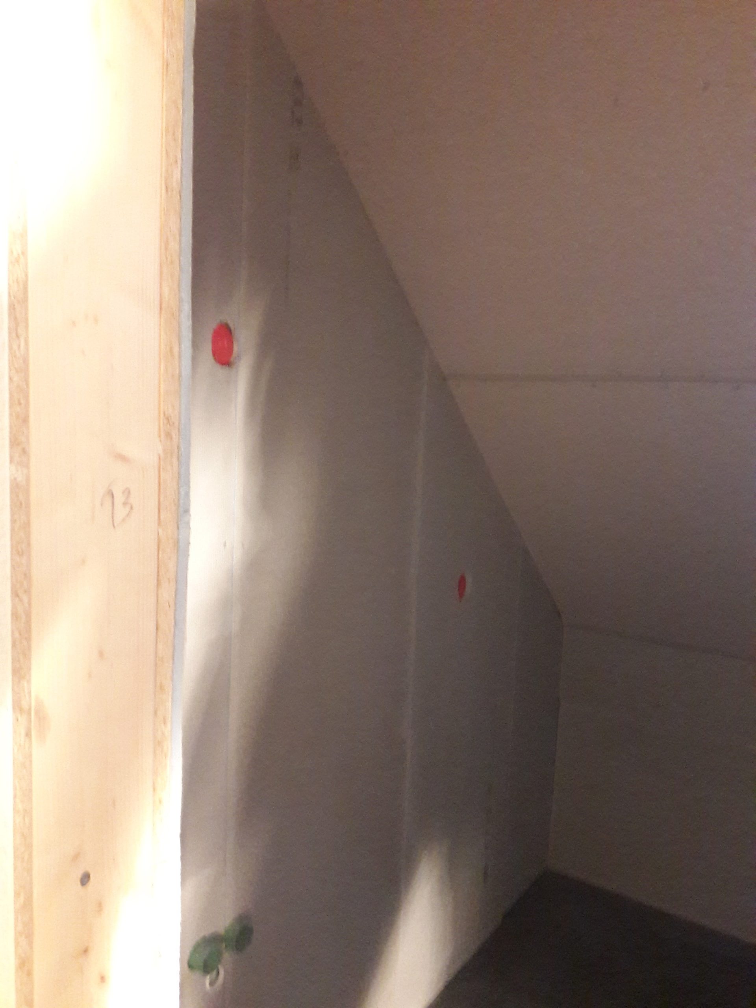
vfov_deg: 63.4
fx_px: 815
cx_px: 378
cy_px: 504
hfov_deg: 49.7
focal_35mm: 28
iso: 500
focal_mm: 3.7
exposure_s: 1/17
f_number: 1.9
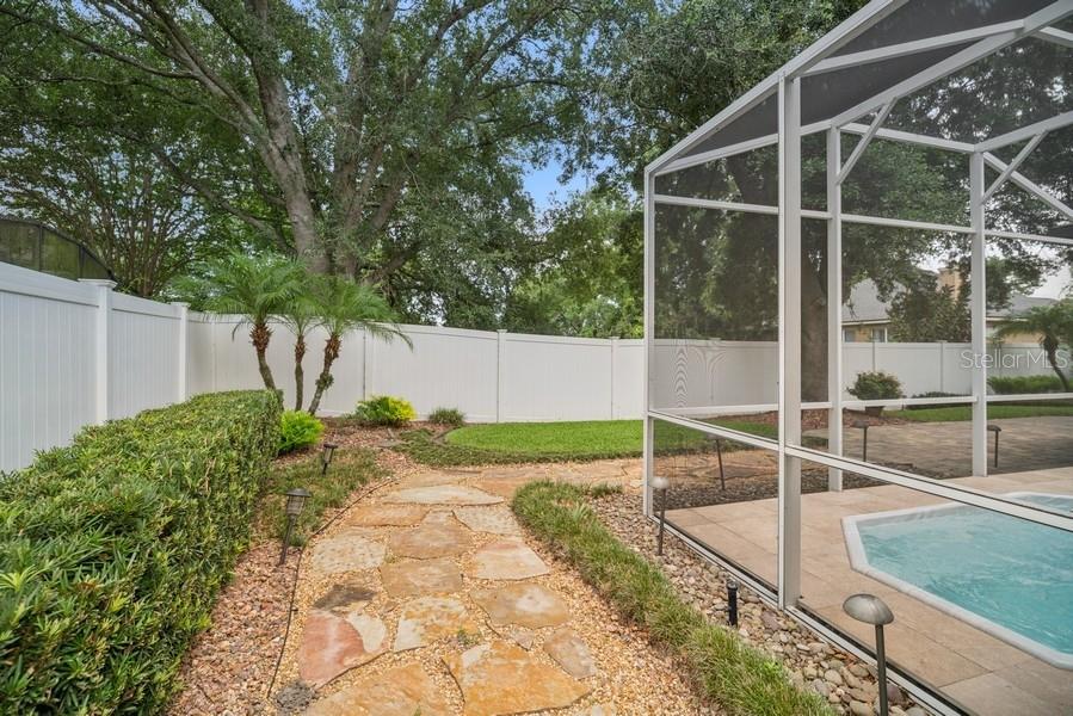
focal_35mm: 15
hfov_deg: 100.4
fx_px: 447
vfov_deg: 77.4
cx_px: 536
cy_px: 358
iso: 200
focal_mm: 15
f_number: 8
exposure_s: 1/80
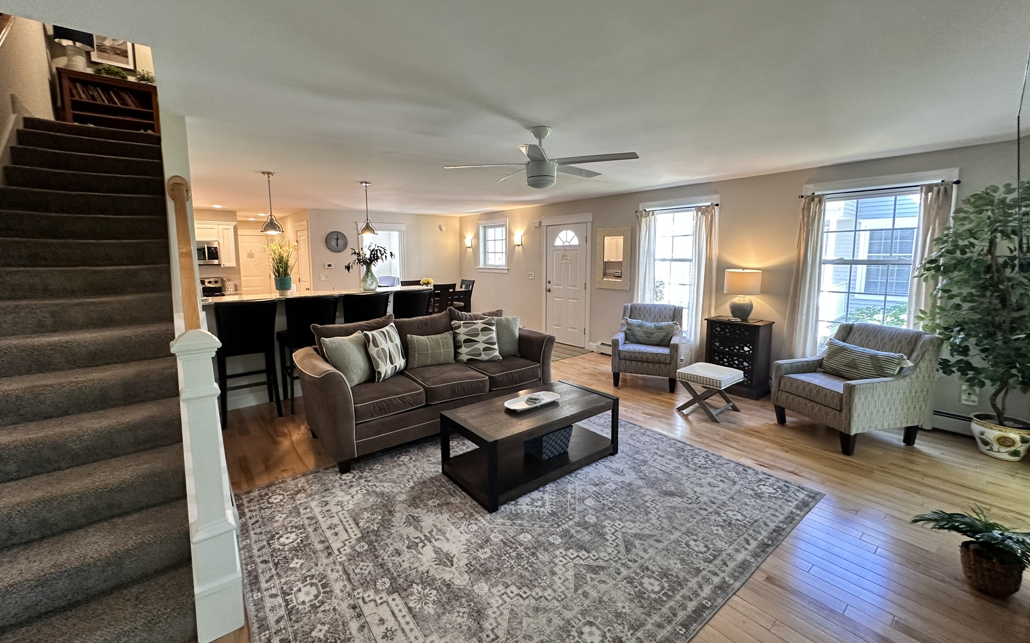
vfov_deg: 74.7
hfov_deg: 101.5
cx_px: 512
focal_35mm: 15
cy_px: 301
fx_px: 421
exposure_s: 1/60
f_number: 2.2
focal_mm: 2.22
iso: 200
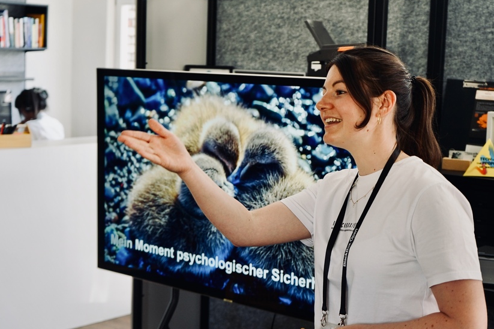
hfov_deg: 31.0
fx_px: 892
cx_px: 246
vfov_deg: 20.9
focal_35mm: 65
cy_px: 176
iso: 320
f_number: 5
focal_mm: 53
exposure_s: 1/60
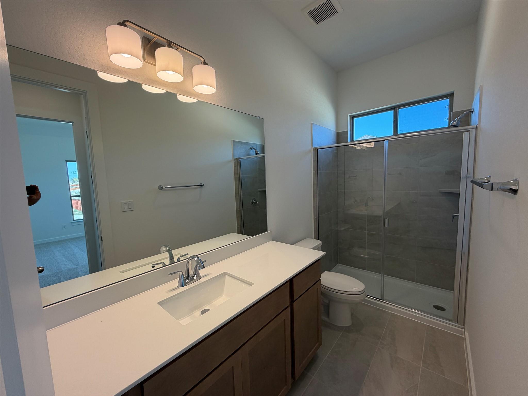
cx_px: 264
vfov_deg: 85.7
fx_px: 214
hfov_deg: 102.1
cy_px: 198
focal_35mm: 14
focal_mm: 2.22
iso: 80
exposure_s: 1/120
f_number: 2.2
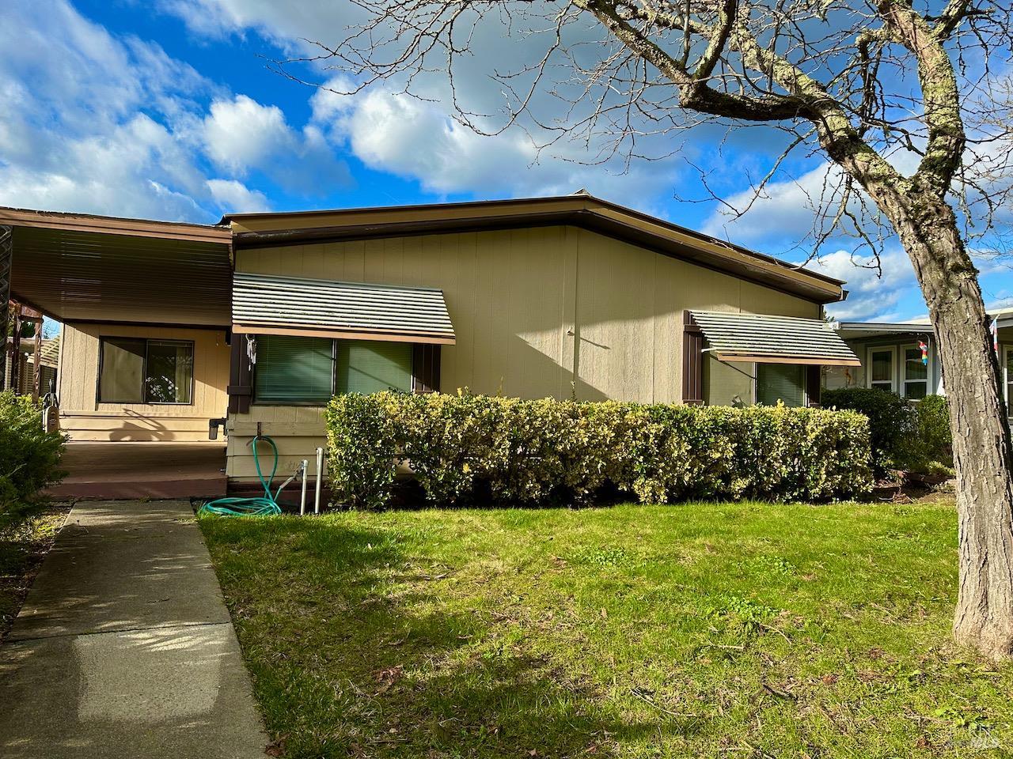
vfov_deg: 56.8
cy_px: 380
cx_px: 506
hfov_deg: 71.6
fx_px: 702
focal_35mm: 24
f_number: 1.78
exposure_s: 1/2809
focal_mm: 6.86
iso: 80
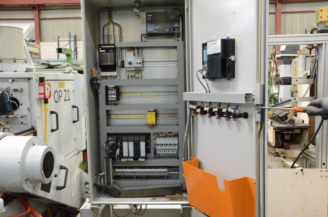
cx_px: 164
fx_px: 300
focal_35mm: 33
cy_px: 108
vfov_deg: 39.8
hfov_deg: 57.3
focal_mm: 22
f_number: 6.3
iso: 6400
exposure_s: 1/160
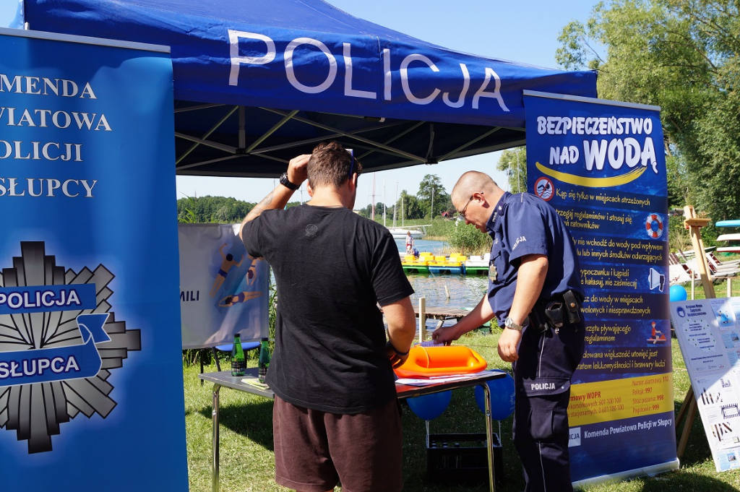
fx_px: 739
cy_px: 246
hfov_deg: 53.2
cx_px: 370
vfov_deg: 36.8
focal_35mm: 36
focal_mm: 24
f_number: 9
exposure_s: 1/125
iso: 100
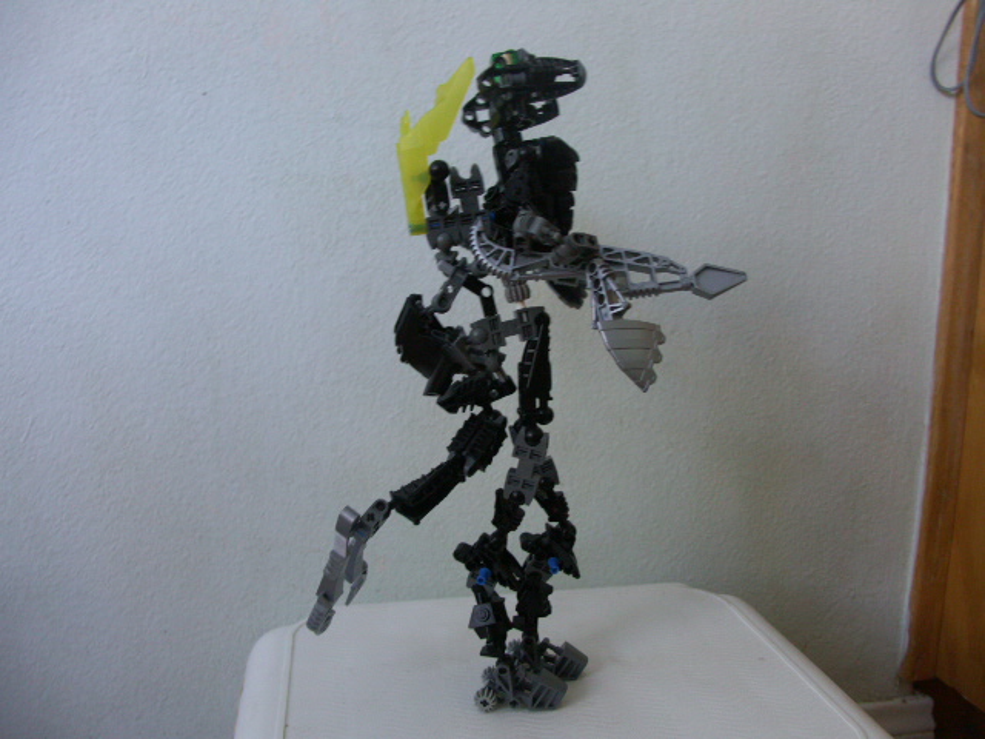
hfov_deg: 63.4
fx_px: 797
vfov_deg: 49.7
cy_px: 370
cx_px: 492
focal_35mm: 28
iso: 100
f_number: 2.8
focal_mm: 7.21
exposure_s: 1/20
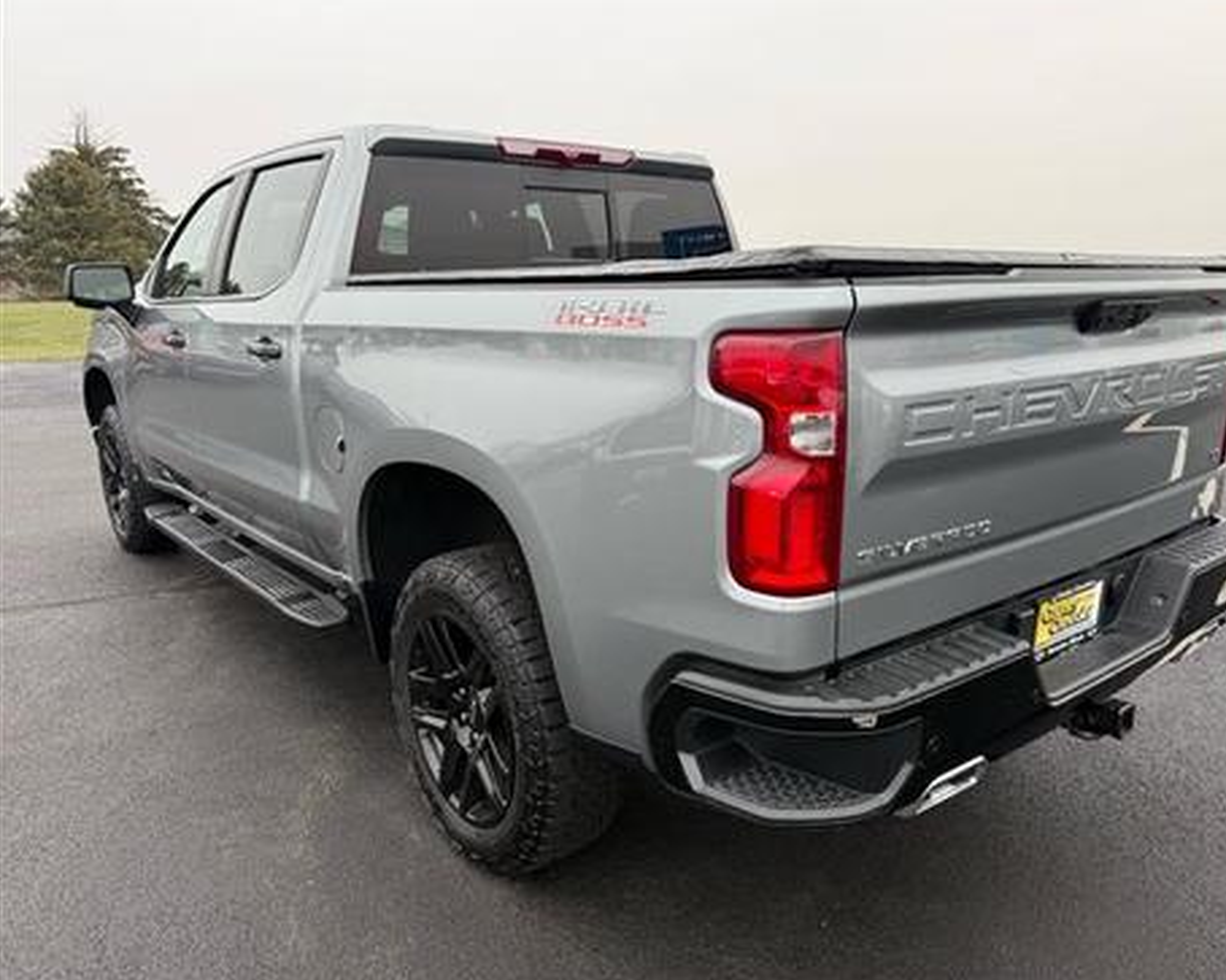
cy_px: 483
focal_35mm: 26
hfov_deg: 65.9
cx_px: 678
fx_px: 943
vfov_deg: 54.9
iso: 64
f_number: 1.78
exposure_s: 1/202
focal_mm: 6.76
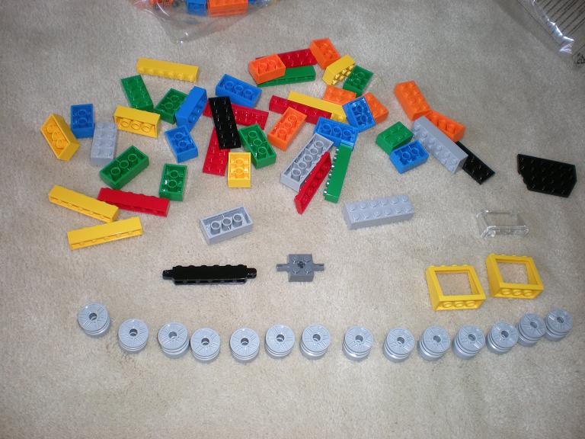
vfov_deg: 37.7
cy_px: 220
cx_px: 292
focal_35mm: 38
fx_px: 642
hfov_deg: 49.0
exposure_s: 1/30
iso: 64
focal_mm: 6.3
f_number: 3.1
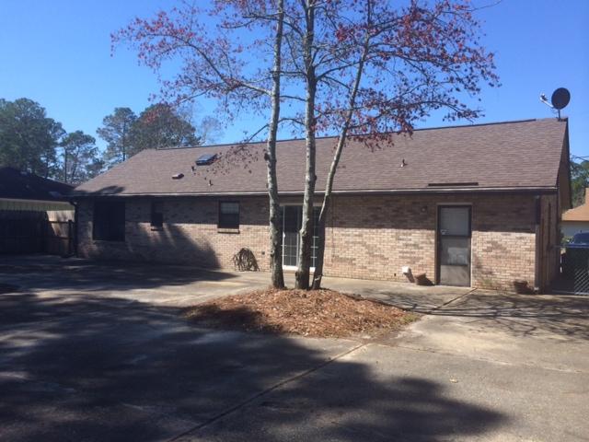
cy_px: 221
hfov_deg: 60.0
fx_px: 510
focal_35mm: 30
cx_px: 294
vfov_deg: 46.8
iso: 32
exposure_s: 1/1520
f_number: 2.2
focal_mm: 4.12
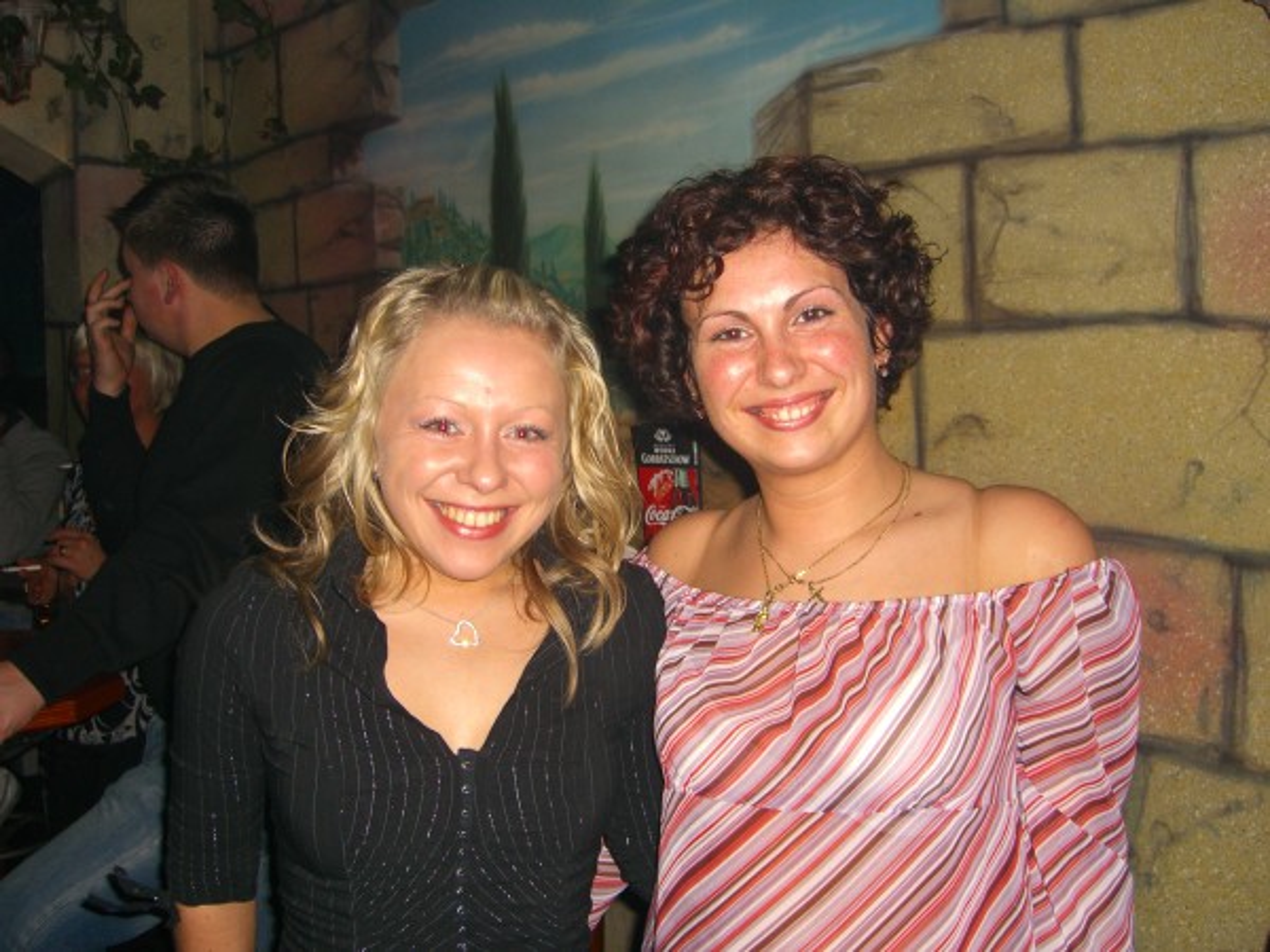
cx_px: 635
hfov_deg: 49.0
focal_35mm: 38
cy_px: 476
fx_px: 1394
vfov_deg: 37.7
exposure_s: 1/60
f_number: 2.8
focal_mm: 7.9
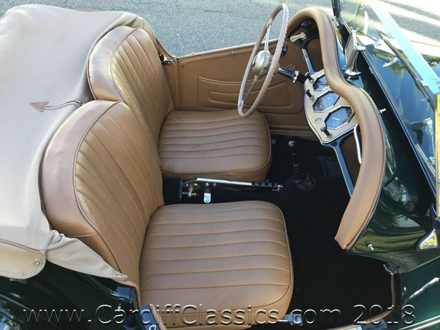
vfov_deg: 45.4
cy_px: 165
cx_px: 220
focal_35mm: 31
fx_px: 394
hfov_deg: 58.4
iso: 32
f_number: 2.4
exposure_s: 1/120
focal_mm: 3.3
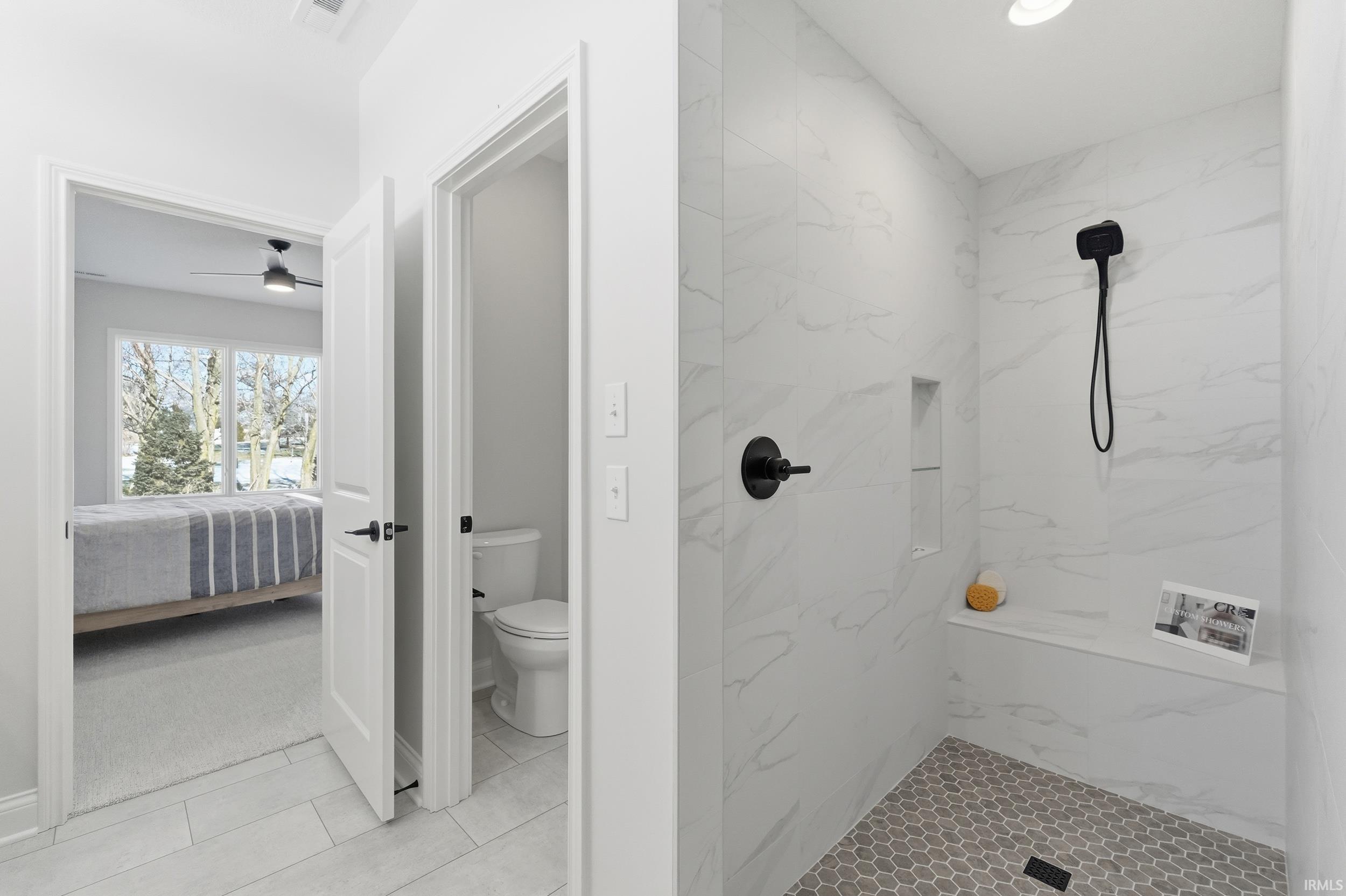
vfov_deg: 77.3
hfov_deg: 100.4
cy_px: 448
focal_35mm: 15
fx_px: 561
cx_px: 673
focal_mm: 10
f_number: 4
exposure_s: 1/4000
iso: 800
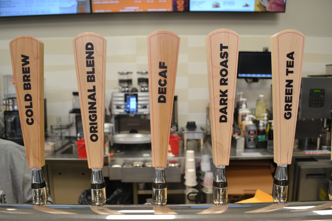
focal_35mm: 27
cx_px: 166
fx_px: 249
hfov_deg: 67.4
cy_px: 110
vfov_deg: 47.9
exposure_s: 1/60
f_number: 4
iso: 400
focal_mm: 18
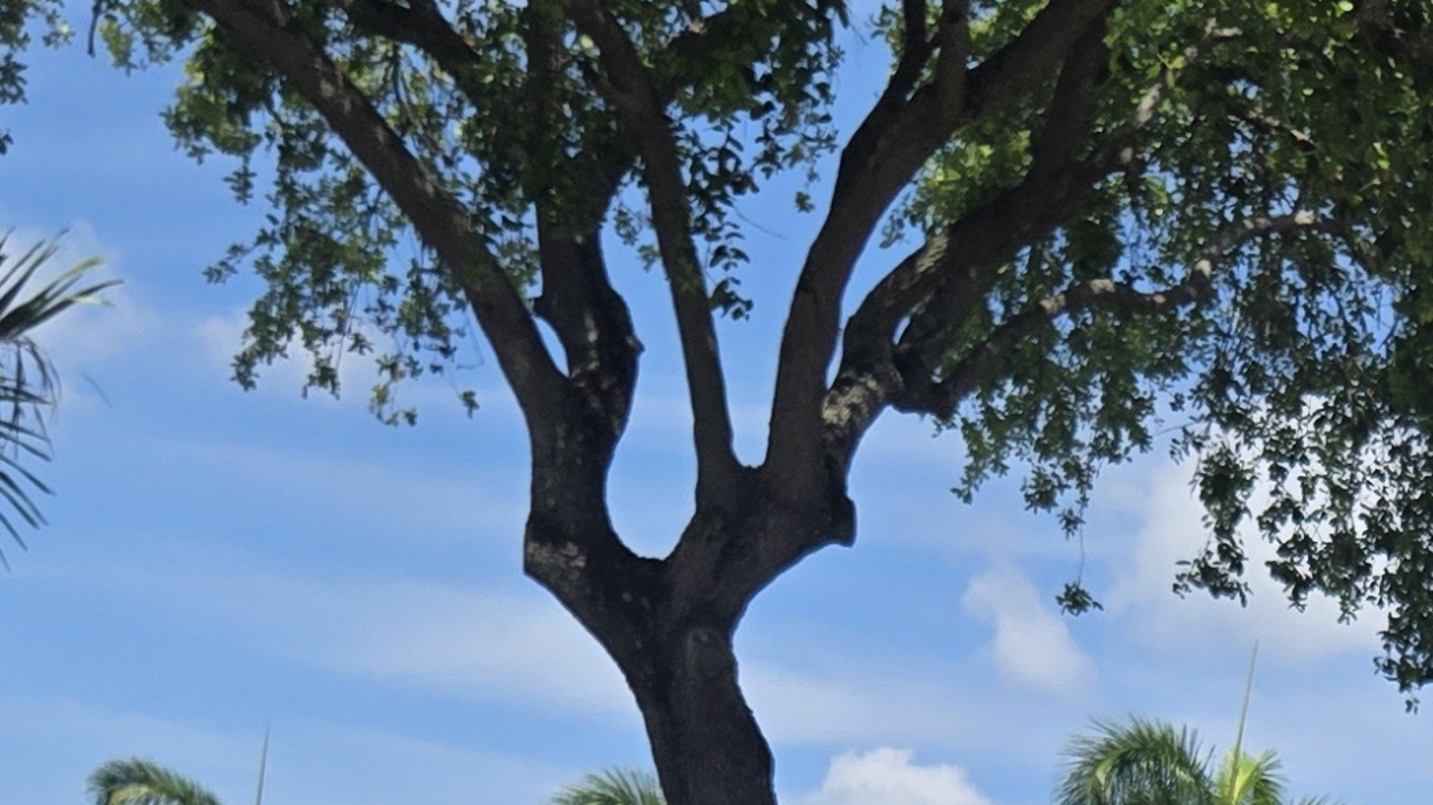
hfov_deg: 21.1
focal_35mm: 96
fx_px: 3647
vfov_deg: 11.1
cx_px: 1577
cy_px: 1775
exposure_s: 1/1879
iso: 25
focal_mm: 5.4
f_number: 1.8
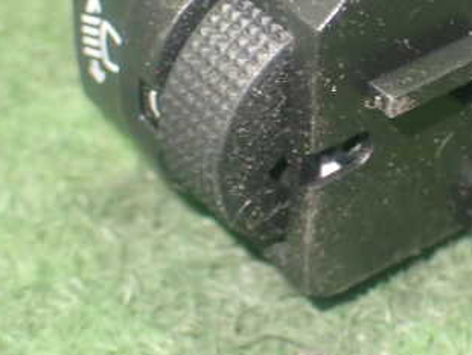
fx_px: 1638
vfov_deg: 12.3
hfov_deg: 16.3
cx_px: 391
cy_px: 26
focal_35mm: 120
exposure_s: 1/15
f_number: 3.6
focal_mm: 11.09
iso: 800
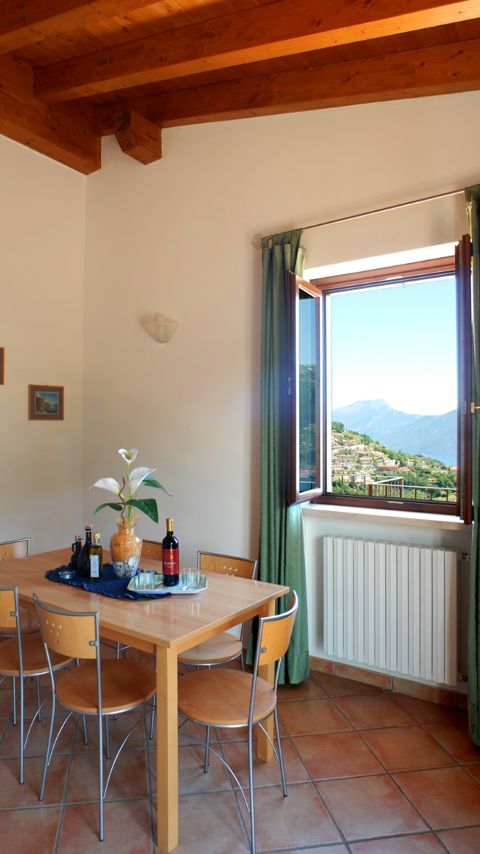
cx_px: 201
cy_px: 425
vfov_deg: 78.7
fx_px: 520
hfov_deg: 49.3
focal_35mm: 23
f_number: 7.1
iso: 100
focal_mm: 14
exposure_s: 1/3
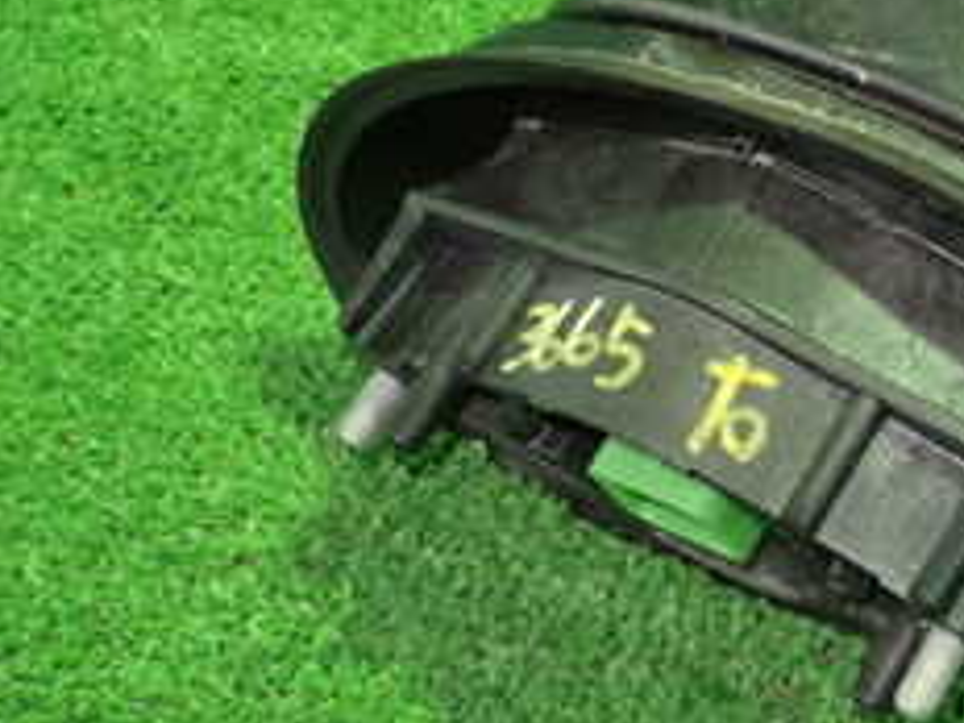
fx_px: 2590
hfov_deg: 19.7
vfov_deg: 15.5
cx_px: 1176
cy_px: -62
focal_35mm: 93
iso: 800
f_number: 2.5
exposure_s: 1/25
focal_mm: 6.37
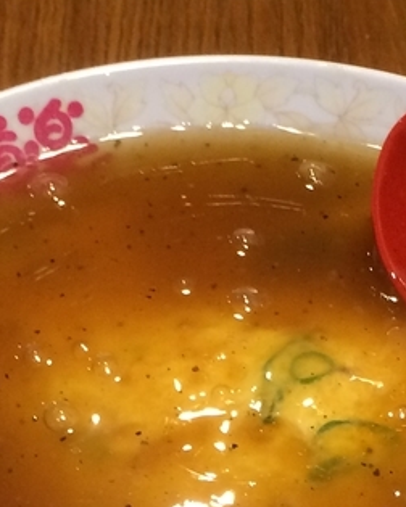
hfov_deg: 14.3
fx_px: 1622
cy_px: 555
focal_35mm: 108
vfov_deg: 17.2
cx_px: 200
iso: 125
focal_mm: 4.15
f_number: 2.2
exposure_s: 1/30
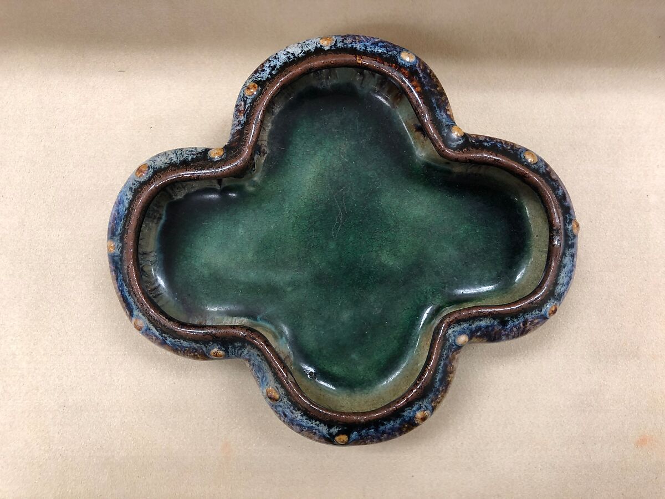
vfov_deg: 49.7
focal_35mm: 28
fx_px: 538
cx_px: 332
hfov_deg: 63.4
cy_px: 250
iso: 40
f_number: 1.8
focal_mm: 4
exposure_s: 1/15
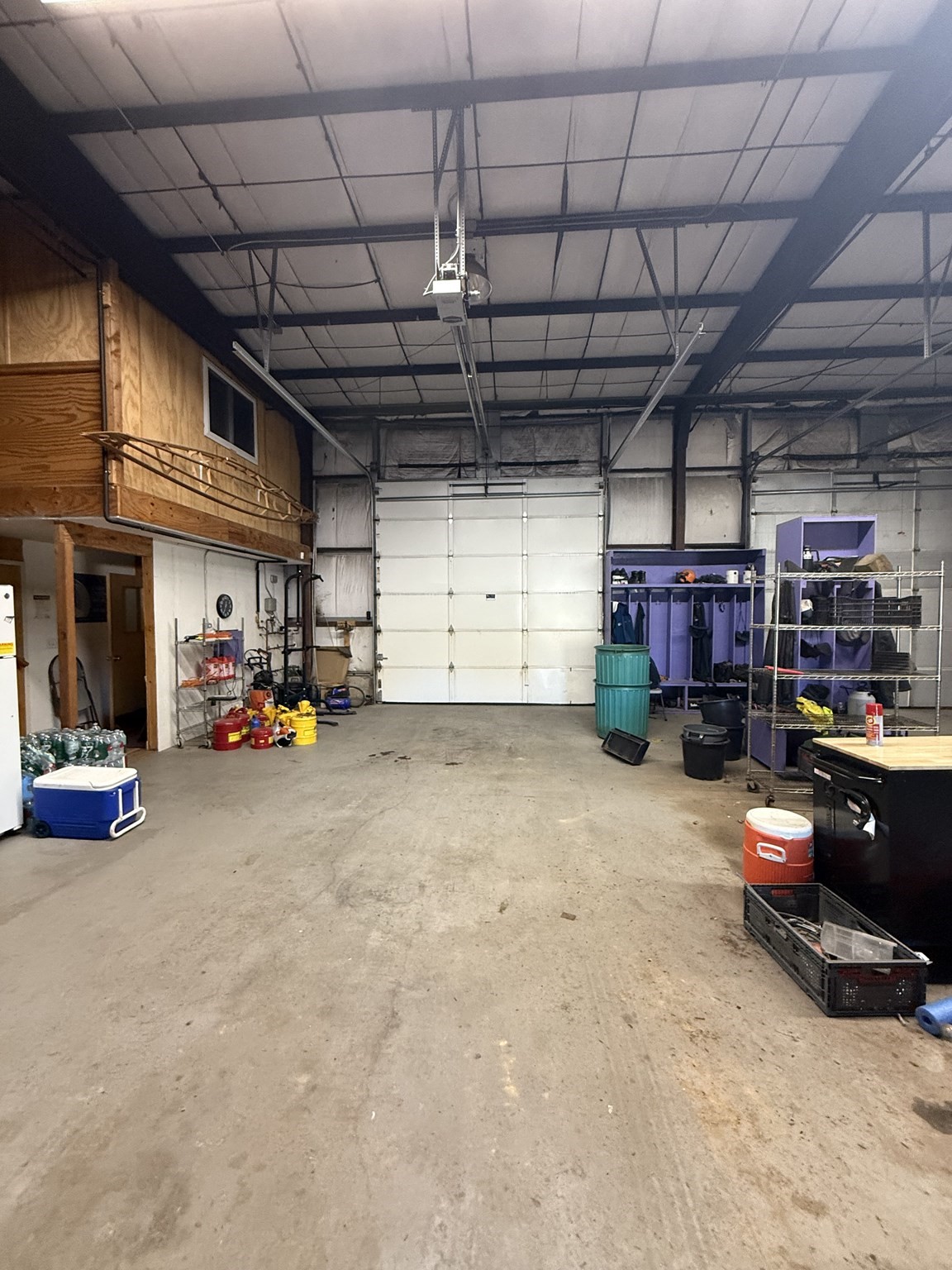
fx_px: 513
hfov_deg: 85.7
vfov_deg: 102.1
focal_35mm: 14
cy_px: 635
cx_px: 476
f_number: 2.2
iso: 400
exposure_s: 1/60
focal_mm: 2.22
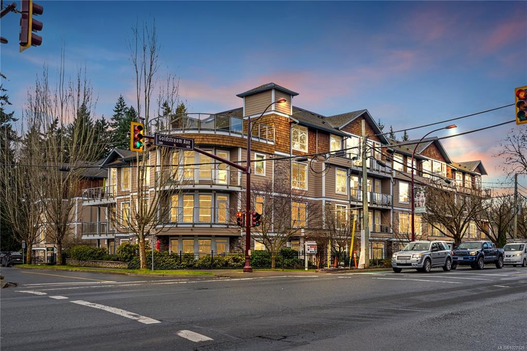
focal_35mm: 35
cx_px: 264
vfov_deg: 37.8
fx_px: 512
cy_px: 176
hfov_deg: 54.4
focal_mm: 35
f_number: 22
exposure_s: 1/90
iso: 400
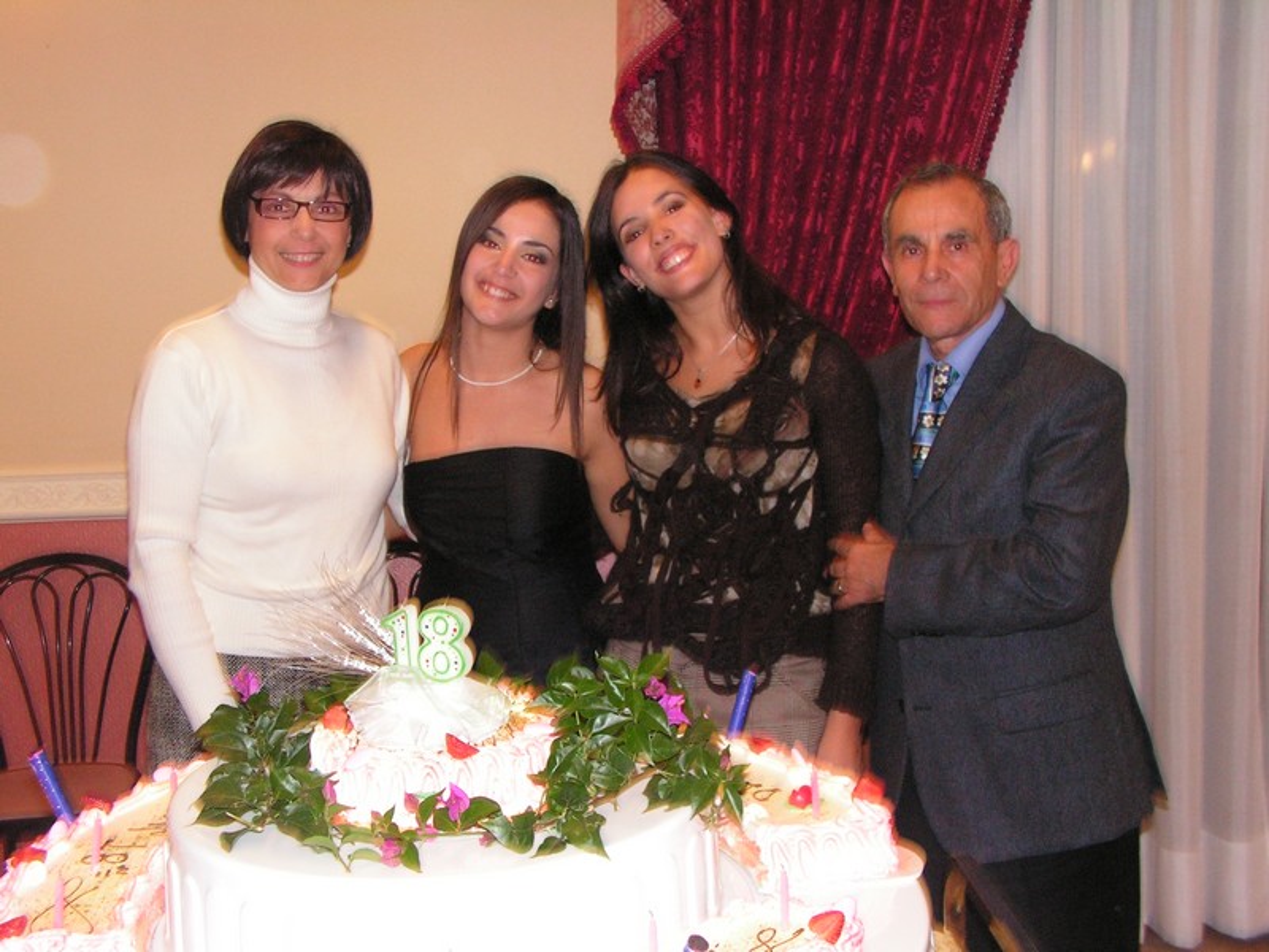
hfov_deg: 42.9
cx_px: 634
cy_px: 476
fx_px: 1613
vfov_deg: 32.9
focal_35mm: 44
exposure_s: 1/40
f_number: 3.2
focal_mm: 7.4
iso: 200
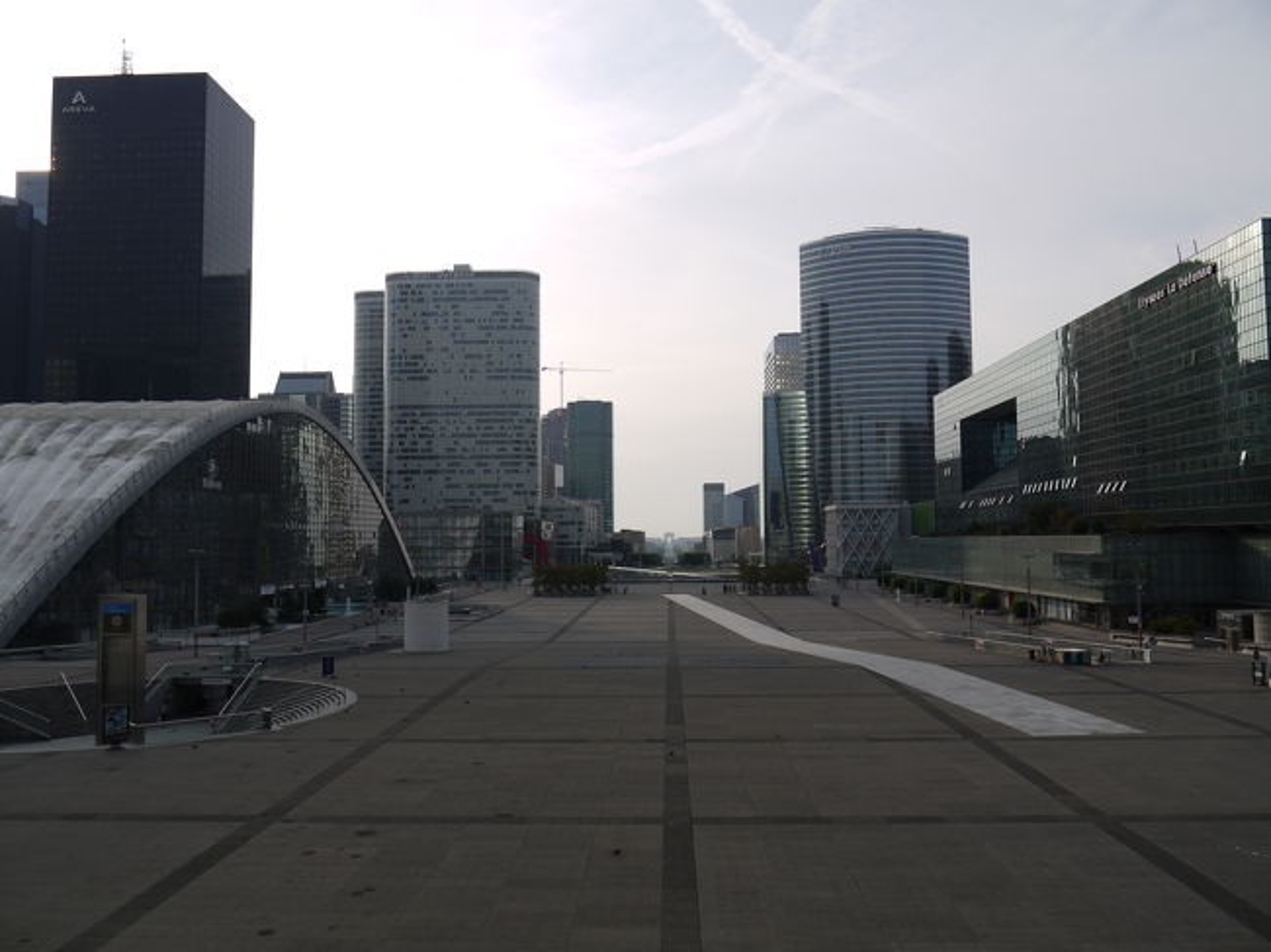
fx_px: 1028
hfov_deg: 63.5
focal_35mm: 28
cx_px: 636
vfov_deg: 49.7
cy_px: 476
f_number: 7.1
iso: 100
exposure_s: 1/400
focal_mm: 14
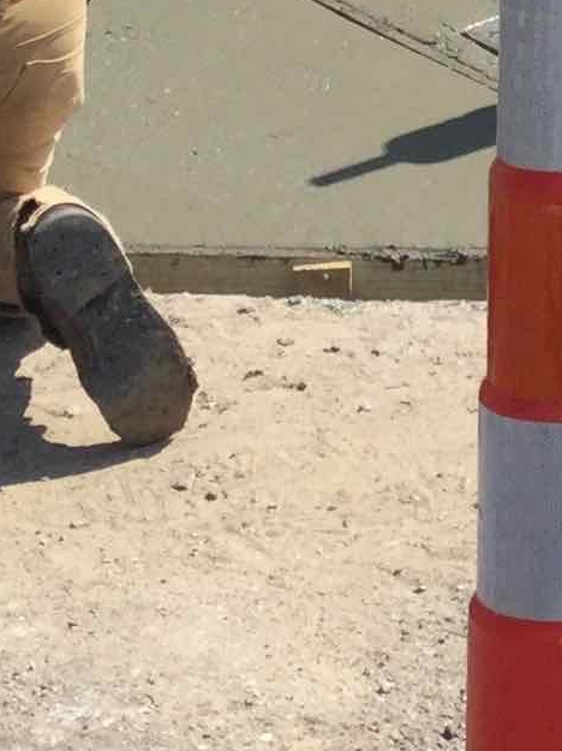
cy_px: -297
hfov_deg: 9.0
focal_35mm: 162
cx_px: 678
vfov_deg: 11.8
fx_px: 3510
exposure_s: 1/1274
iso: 25
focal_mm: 3.3
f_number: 2.4
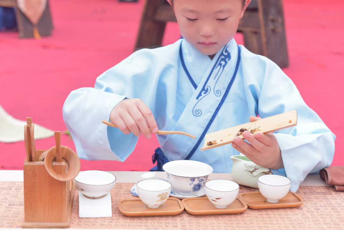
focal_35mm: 70
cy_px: 115
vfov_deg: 19.5
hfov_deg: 28.8
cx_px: 172
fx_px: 669
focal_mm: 70
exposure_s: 1/125
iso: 320
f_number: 6.3
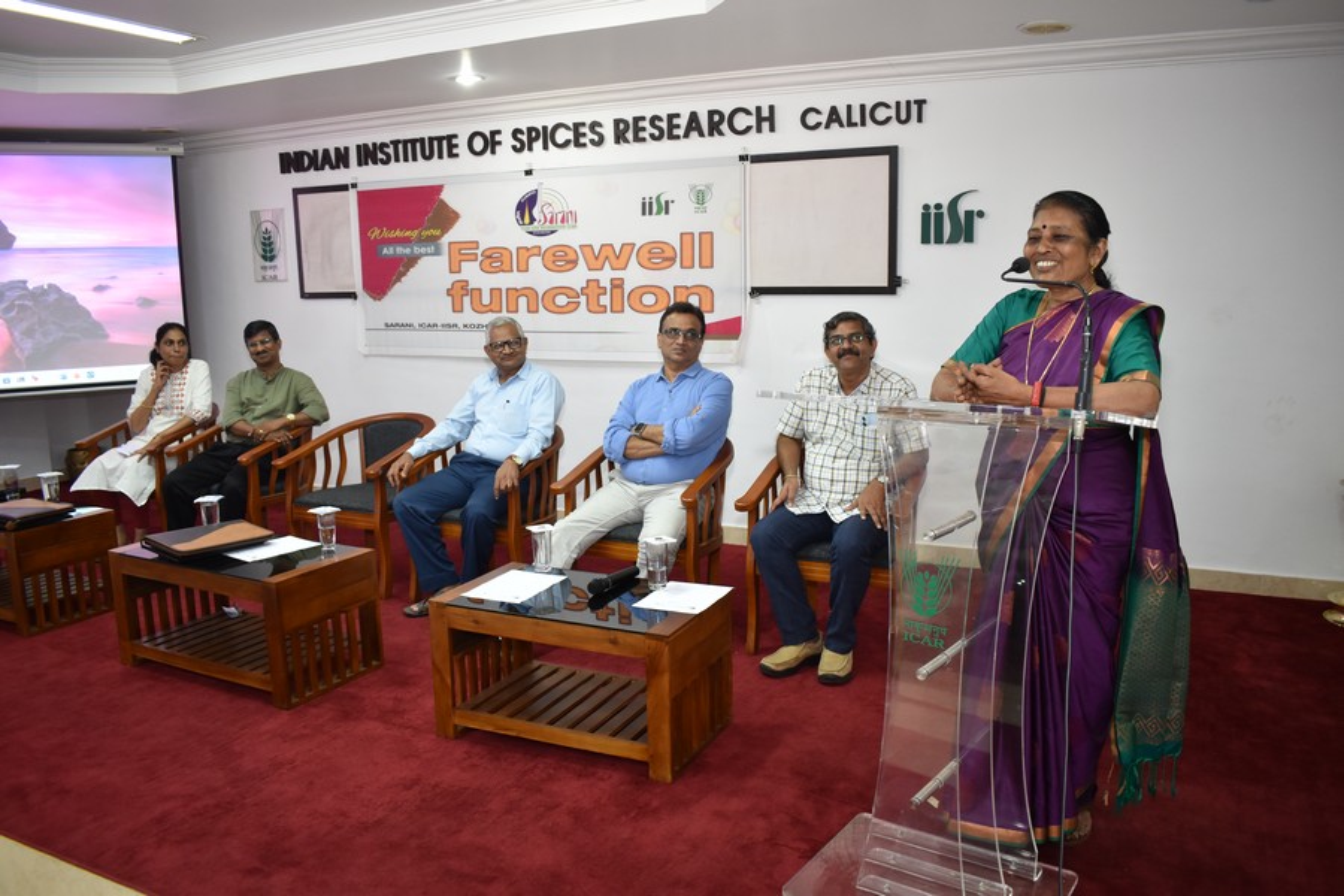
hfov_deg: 67.4
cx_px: 672
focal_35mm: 27
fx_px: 1008
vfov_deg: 47.9
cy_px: 448
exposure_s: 1/30
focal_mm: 18
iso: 640
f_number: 3.5
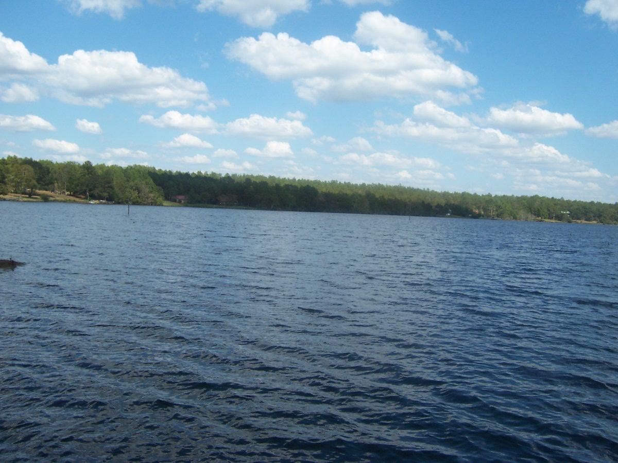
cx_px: 309
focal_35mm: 33
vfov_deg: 42.9
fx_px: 589
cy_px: 232
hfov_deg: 55.4
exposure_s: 1/500
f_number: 5.6
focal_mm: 5.5
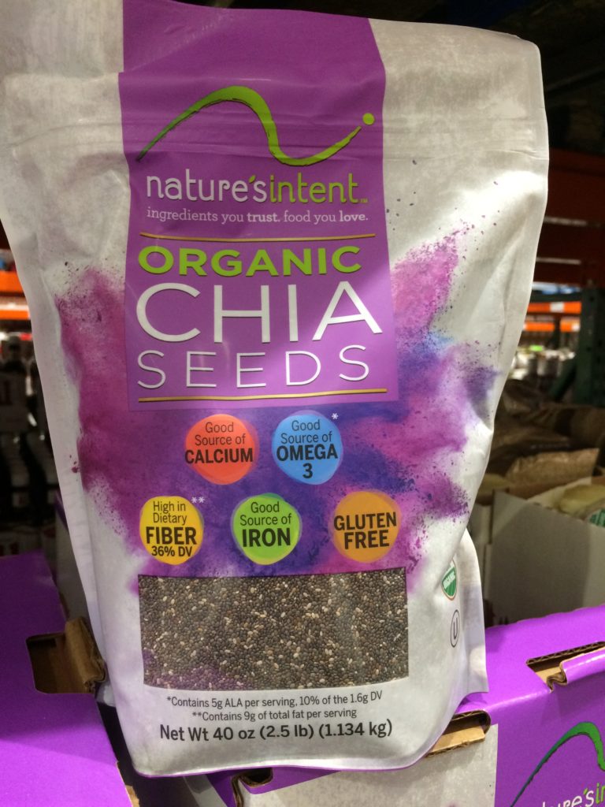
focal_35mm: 29
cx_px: 302
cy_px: 404
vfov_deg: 61.7
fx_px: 676
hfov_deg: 48.2
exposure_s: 1/30
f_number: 2.2
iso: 200
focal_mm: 4.15
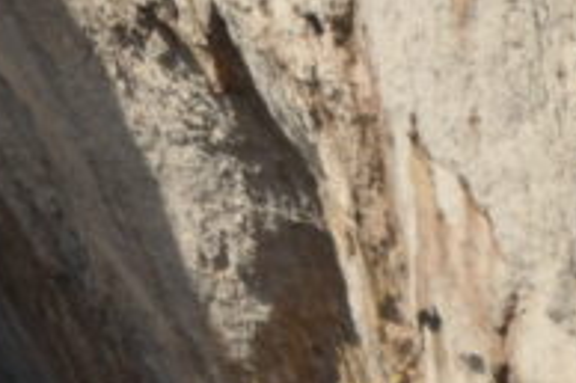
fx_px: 18943
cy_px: 193
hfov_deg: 1.7
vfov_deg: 1.2
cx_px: -757
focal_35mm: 1185
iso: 200
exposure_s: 1/320
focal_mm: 150
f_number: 5.6
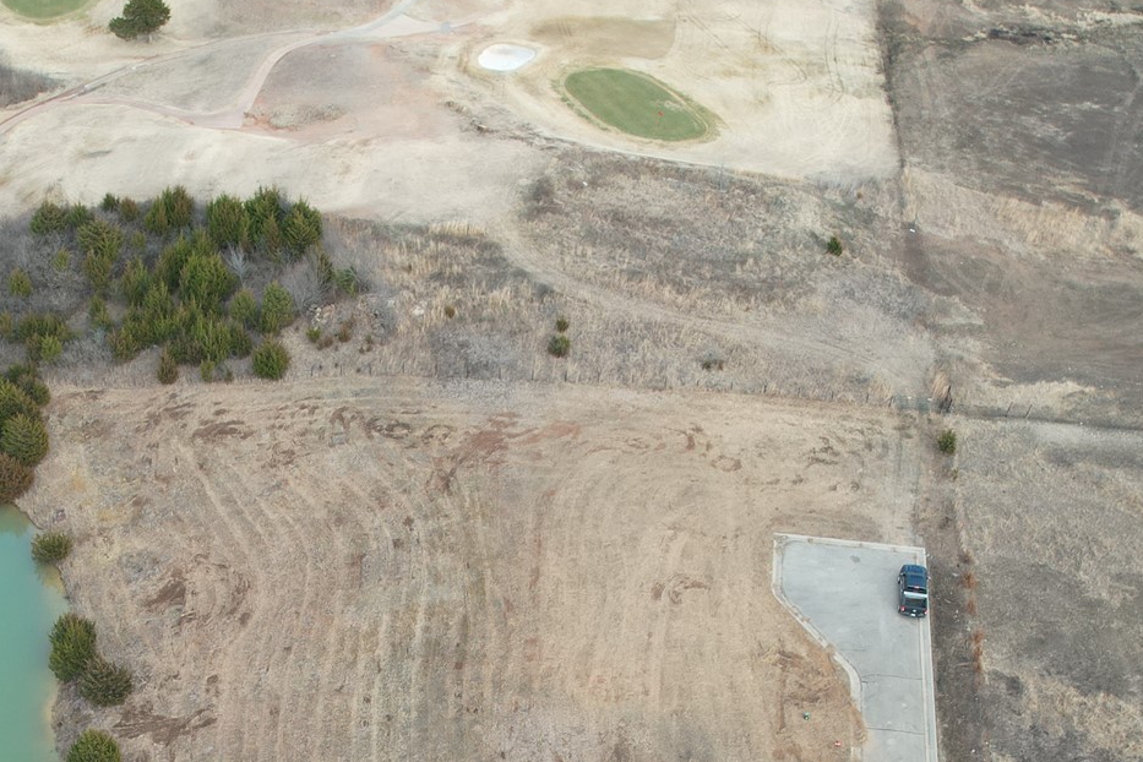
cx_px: 383
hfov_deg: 40.6
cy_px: 779
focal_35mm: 48
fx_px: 1524
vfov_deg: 26.4
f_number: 2.8
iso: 100
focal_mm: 8.38
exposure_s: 1/250
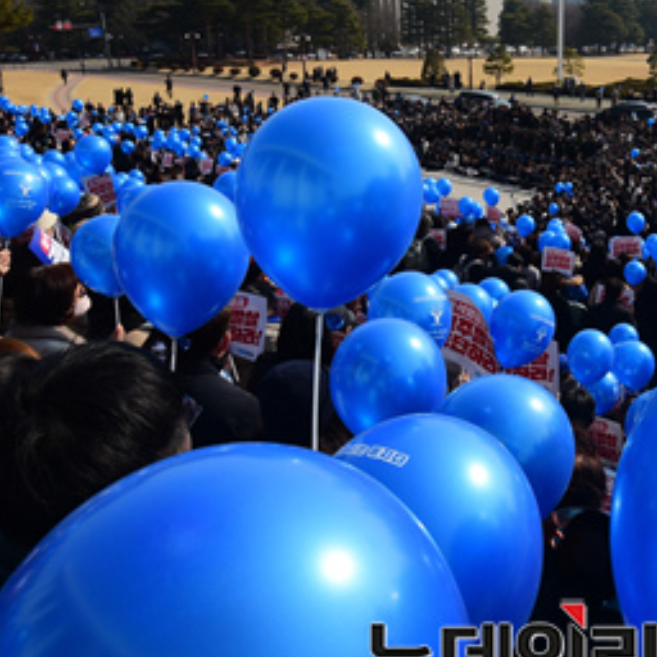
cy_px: 214
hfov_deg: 46.4
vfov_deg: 47.6
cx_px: 506
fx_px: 730
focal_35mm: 34
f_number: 18
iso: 320
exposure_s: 1/200
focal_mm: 16
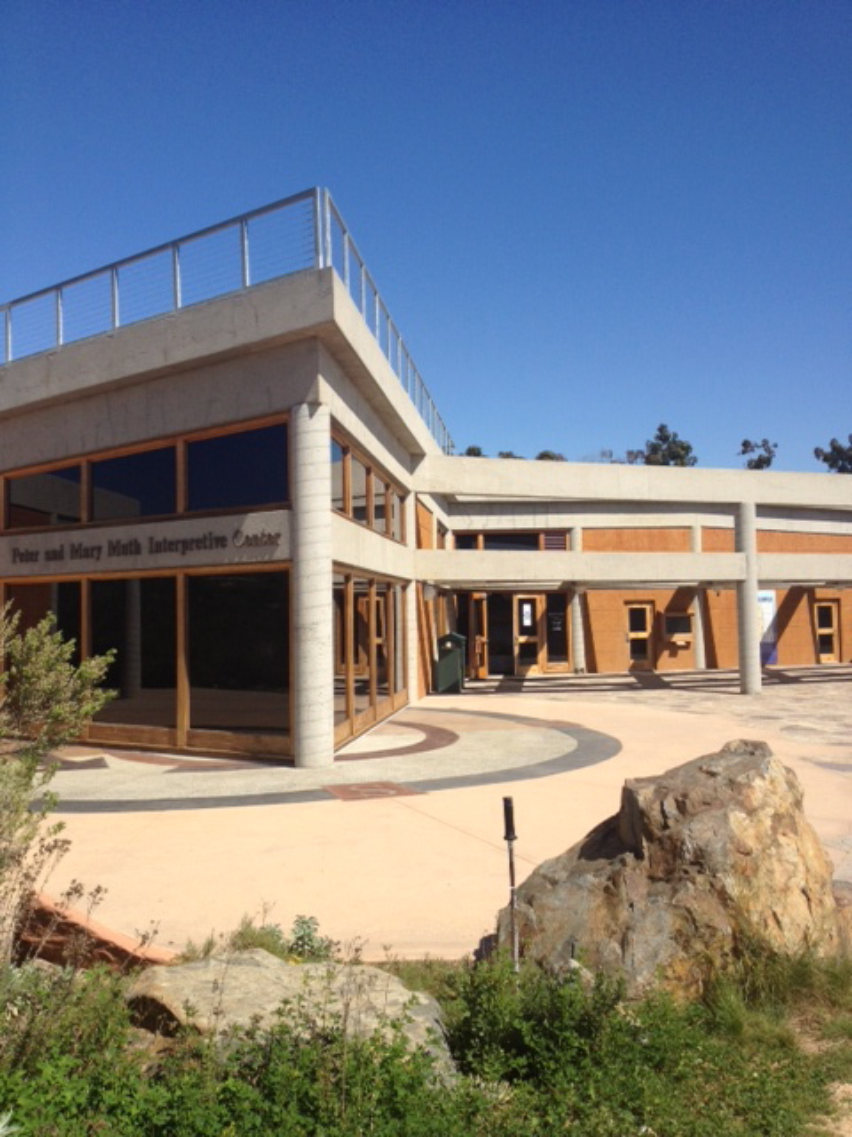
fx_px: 1149
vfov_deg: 52.6
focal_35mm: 35
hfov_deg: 40.7
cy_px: 568
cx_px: 426
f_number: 2.4
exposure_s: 1/2208
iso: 64
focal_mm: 4.28
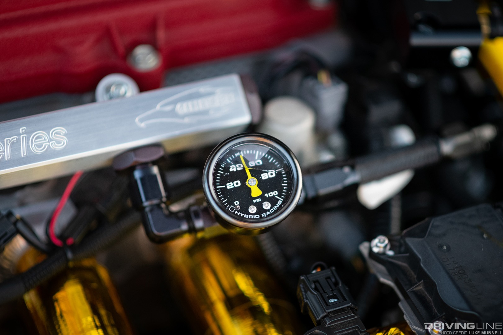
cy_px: 168
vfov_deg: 16.1
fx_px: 1188
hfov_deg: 23.9
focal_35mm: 85
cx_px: 252
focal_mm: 85
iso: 3200
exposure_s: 1/400
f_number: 1.8
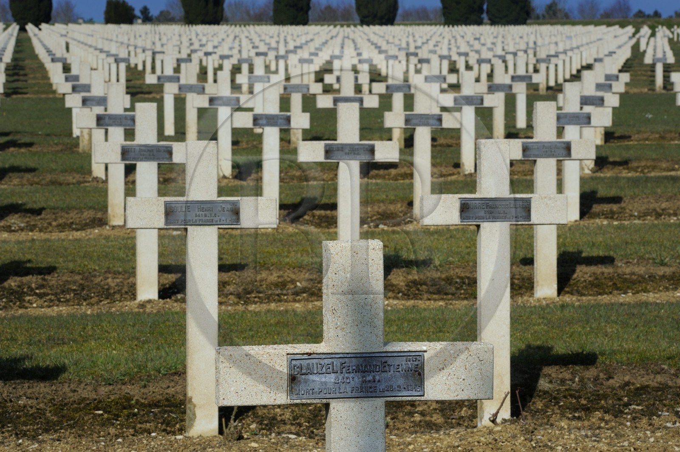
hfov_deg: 18.6
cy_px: 226
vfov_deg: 12.4
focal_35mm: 110
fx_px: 2076
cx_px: 340
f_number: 18
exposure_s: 1/200
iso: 200
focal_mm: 110
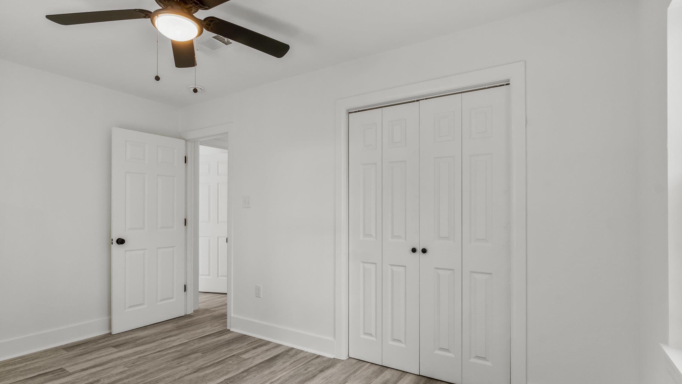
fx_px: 344
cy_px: 214
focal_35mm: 19
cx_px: 343
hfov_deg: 89.6
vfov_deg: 58.2
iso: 250
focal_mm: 12
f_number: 9
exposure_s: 1/6
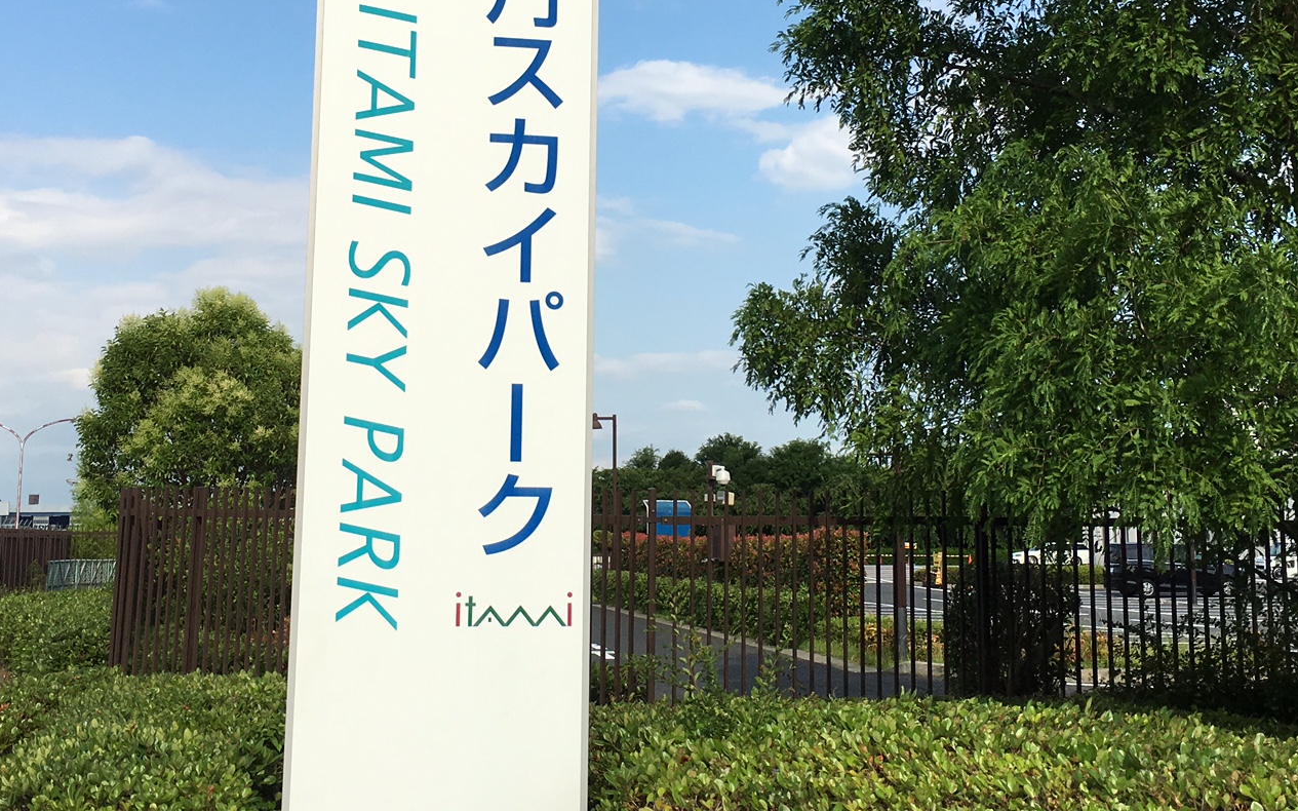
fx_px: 1733
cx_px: 638
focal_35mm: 49
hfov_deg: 41.1
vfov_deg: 26.1
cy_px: 240
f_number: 2.2
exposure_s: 1/1672
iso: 25
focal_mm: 4.15
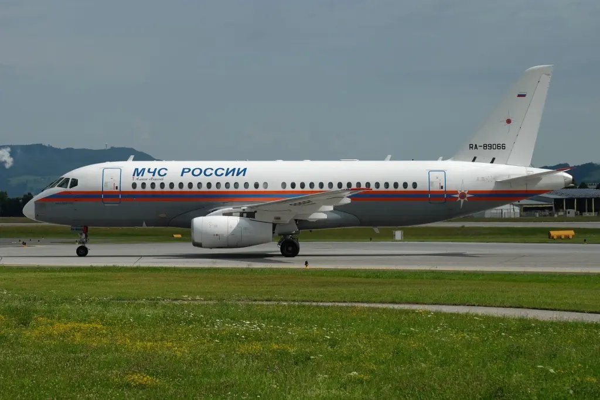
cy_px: 200
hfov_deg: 18.1
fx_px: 1883
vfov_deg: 12.1
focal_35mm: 113
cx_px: 300
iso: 100
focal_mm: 75.4
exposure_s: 1/400
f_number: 8
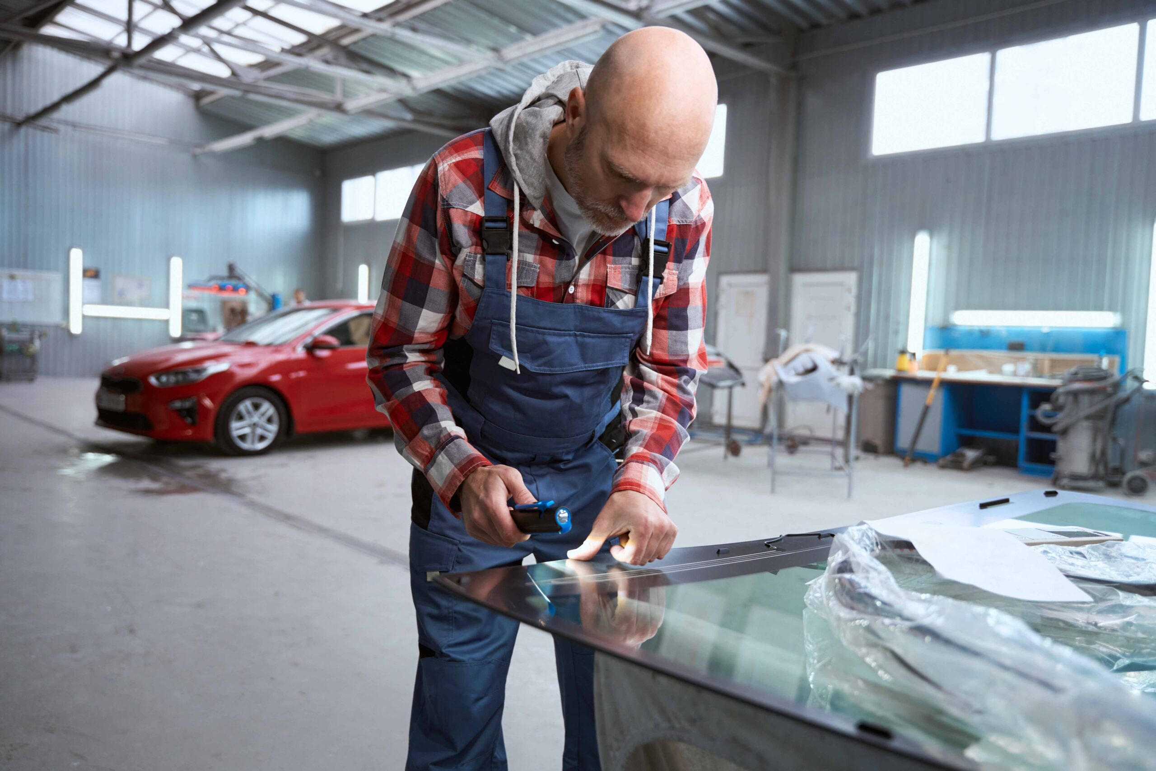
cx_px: 578
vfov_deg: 45.5
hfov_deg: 64.4
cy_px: 386
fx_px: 918
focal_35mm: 29
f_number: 2.8
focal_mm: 28.6
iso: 640
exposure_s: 1/250
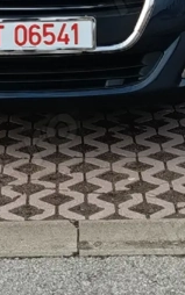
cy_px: -71
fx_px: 1209
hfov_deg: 8.8
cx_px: 88
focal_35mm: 150
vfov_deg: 13.5
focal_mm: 5.24
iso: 50
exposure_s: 1/271
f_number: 1.7
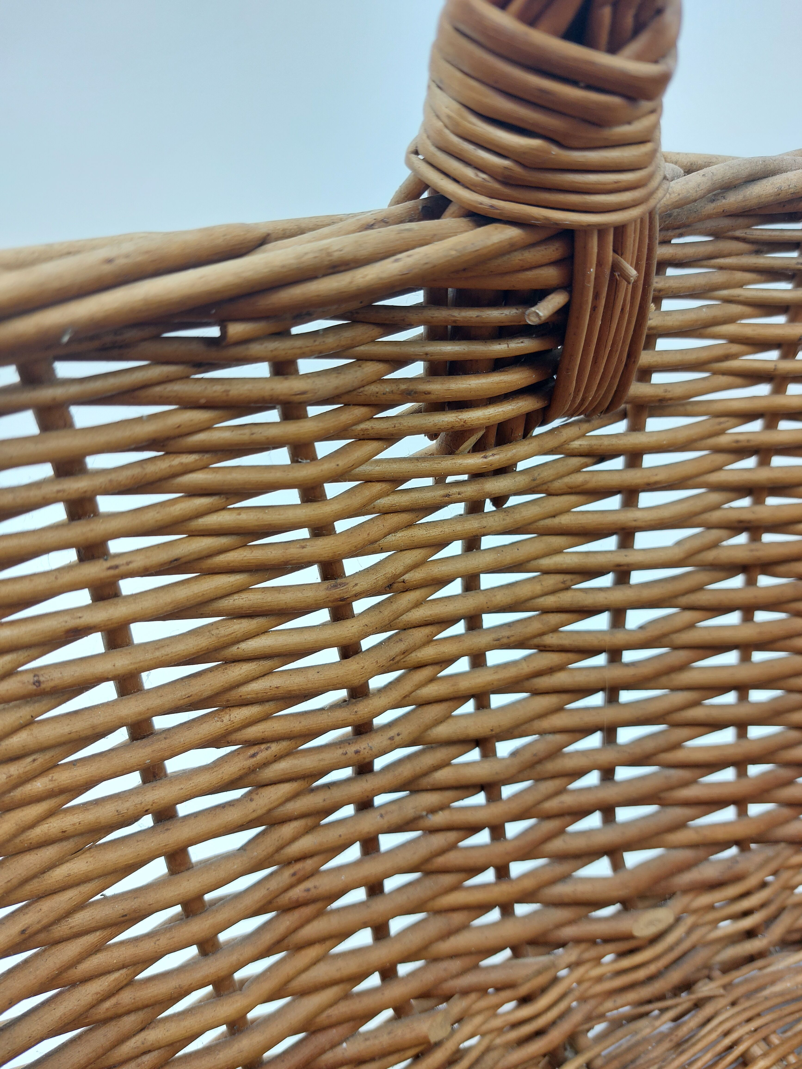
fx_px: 772
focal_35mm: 25
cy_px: 534
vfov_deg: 69.4
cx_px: 401
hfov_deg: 54.9
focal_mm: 5.23
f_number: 1.8
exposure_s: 1/120
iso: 40
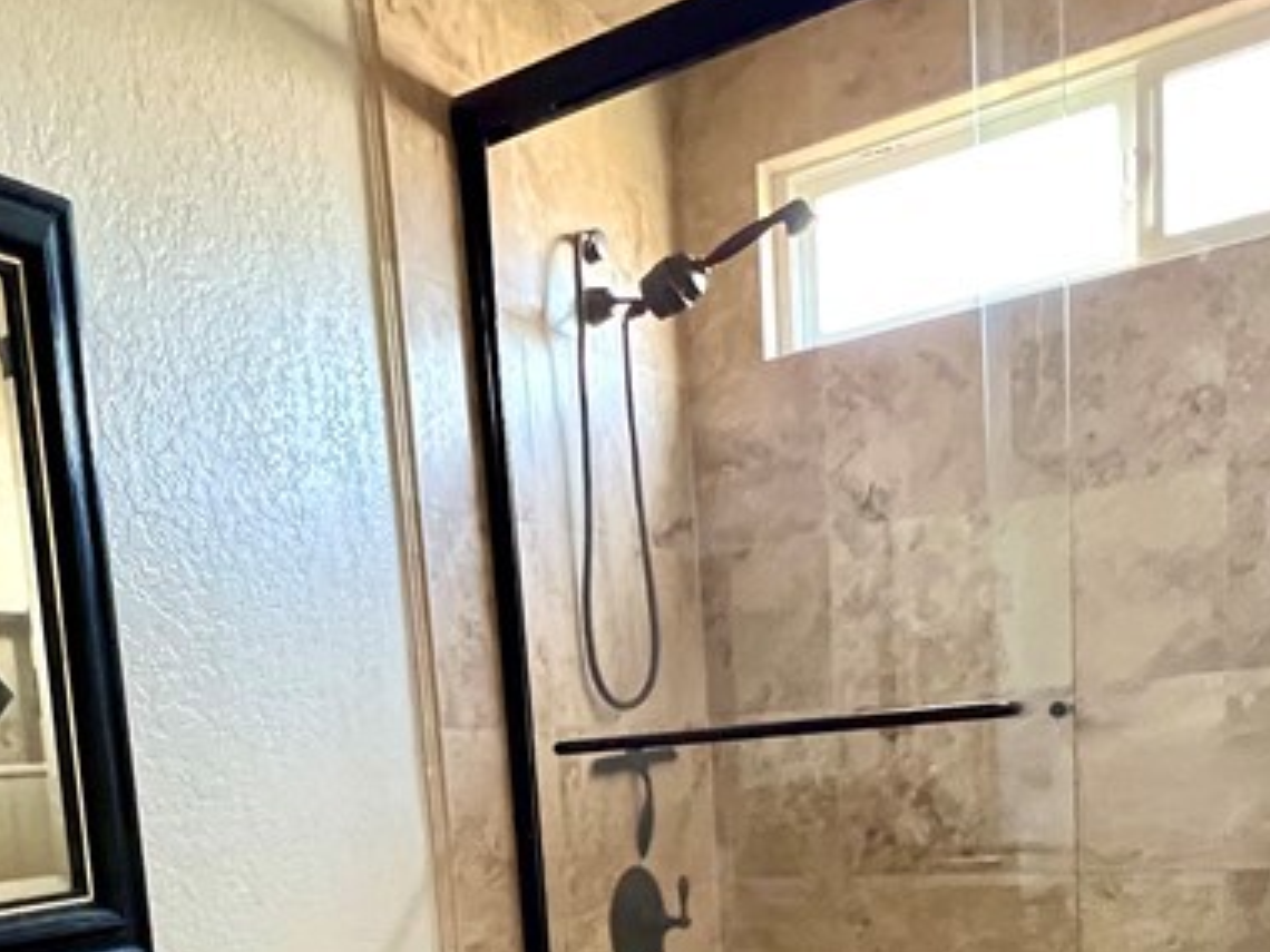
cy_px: 972
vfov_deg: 36.2
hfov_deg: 51.9
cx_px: 448
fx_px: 1284
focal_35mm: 35
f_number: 1.8
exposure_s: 1/60
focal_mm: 1.57
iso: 640
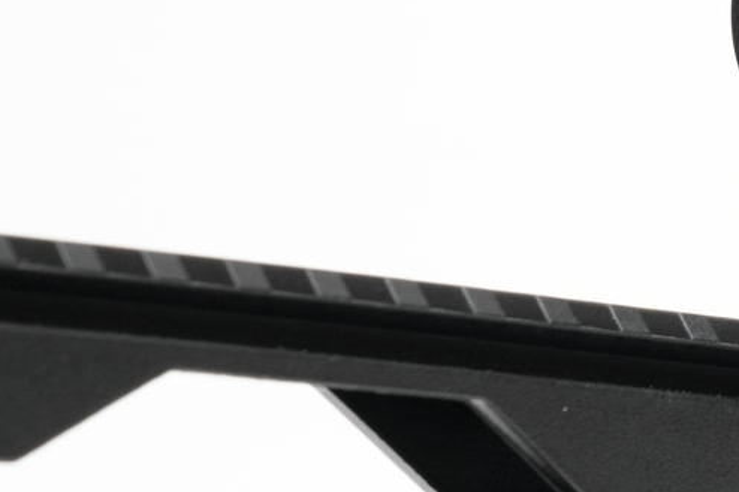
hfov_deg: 7.3
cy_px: 82
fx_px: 5725
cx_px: 1079
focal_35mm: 279
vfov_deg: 4.9
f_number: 16
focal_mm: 85
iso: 2500
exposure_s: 1/60
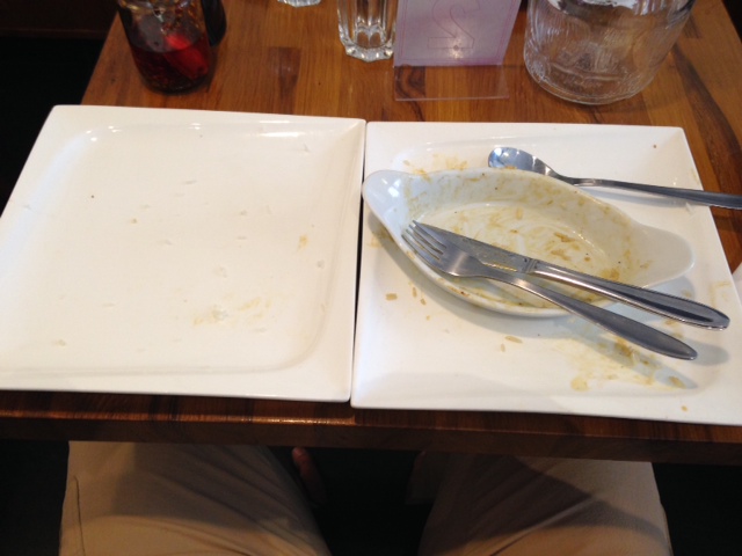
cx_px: 371
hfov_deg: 55.4
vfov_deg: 42.9
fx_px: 707
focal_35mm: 33
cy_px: 278
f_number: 2.4
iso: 125
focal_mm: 4.12
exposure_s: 1/20
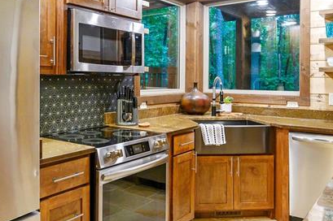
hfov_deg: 53.6
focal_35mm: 35
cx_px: 117
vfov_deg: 37.6
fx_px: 323
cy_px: 83
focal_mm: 14
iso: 800
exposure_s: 1/60
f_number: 4
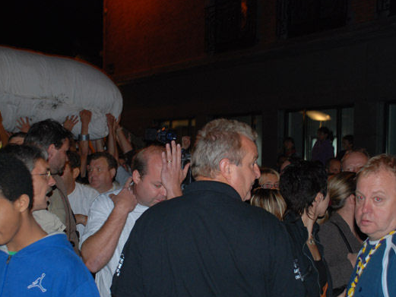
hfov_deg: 28.3
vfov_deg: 21.4
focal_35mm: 69
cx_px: 210
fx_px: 787
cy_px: 168
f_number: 4.2
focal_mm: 31
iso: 320
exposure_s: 1/60
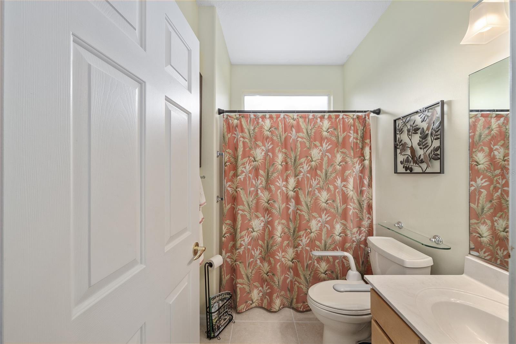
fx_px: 201
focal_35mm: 14
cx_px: 258
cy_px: 172
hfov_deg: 104.3
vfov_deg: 81.2
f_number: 8
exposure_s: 1/30
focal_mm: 14
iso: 400
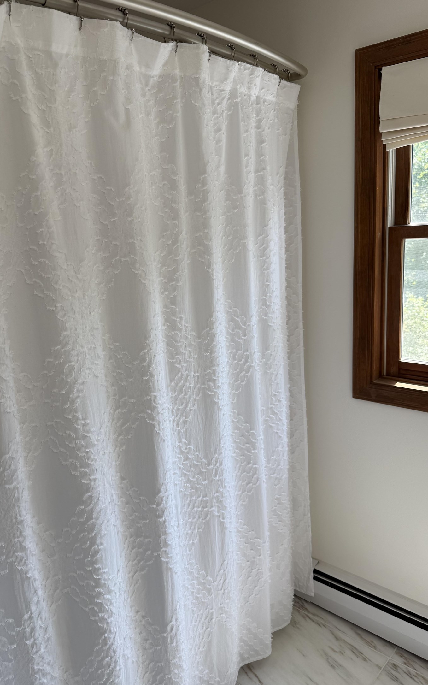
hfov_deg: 45.8
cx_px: 177
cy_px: 339
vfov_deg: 68.4
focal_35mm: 27
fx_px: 504
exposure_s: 1/333
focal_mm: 6.76
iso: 80
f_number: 1.78
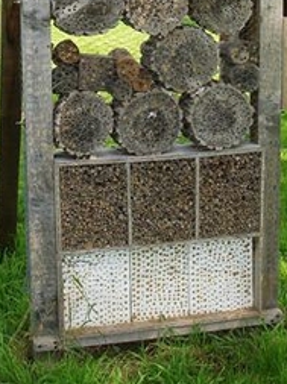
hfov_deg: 19.3
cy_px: 26
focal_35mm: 76
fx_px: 842
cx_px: 152
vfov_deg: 24.8
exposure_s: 1/400
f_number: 2.9
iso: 80
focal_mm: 5.7
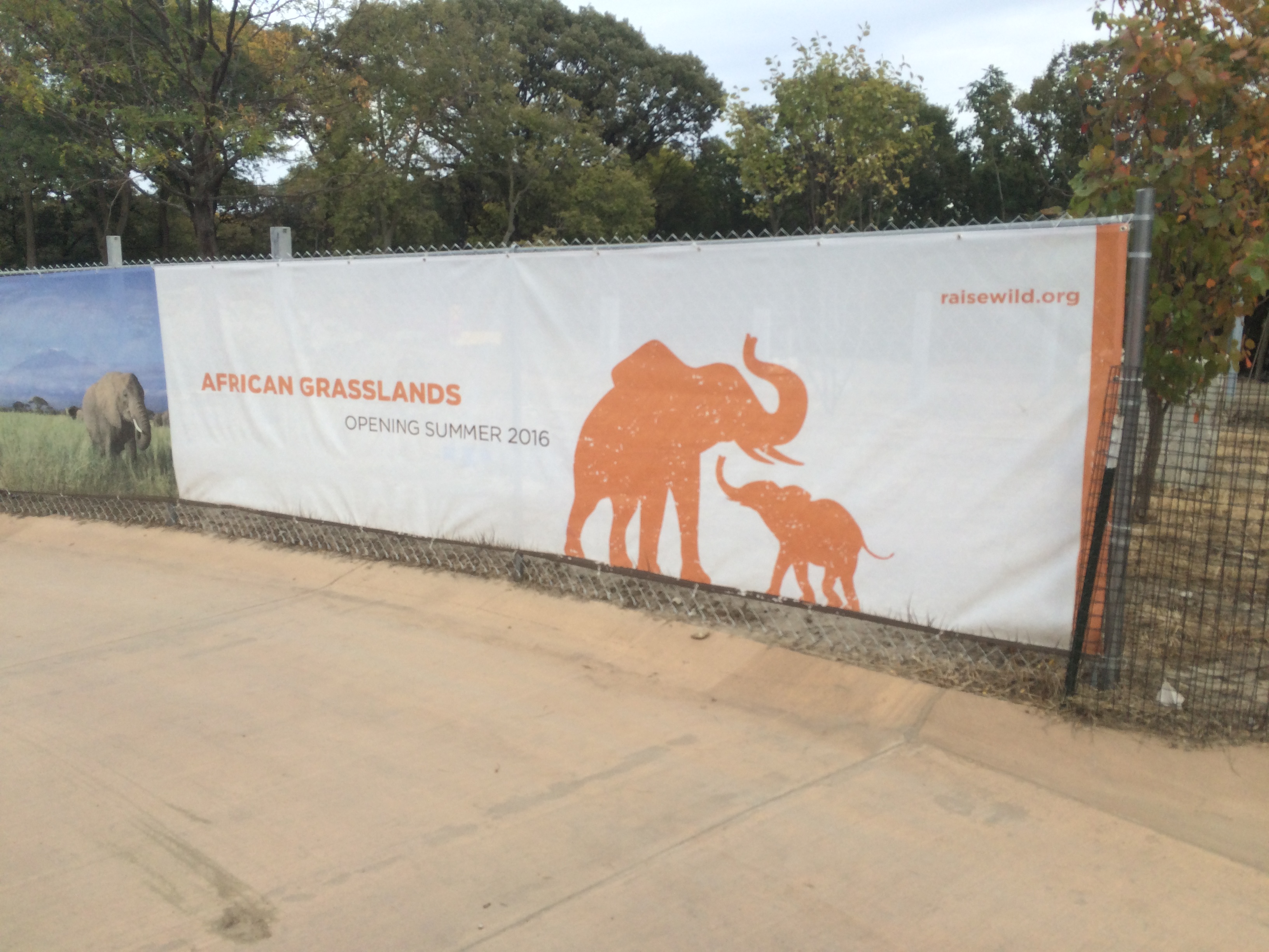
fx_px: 1063
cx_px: 634
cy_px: 476
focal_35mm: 29
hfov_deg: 61.7
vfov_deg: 48.2
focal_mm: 4.15
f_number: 2.2
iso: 32
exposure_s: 1/595
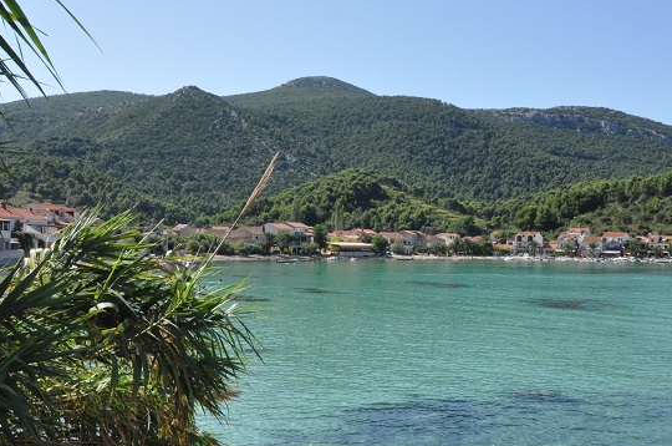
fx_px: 745
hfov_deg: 47.9
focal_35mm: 40
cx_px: 433
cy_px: 288
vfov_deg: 33.1
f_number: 20
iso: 1250
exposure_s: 1/400
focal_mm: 18
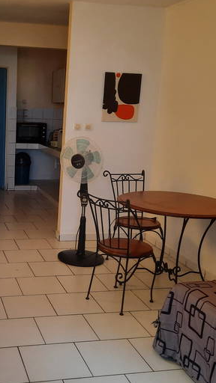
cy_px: 189
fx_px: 428
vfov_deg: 48.4
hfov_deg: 27.4
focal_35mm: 42
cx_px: 26
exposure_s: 1/60
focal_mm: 4.6
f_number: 2
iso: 125
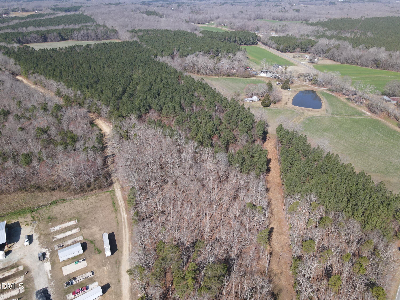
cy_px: 150
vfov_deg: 56.8
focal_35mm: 24
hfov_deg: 71.6
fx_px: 277
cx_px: 200
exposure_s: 1/15
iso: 100
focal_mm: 4.5
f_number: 2.8
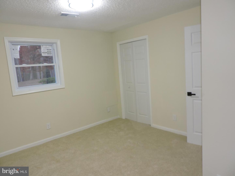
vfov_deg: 56.8
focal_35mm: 24
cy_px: 88
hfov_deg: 71.6
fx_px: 163
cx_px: 118
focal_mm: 4.3
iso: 360
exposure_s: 1/40
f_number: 3
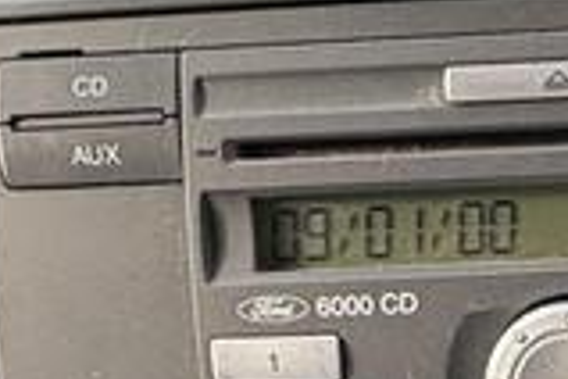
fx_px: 1294
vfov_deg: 16.3
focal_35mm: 82
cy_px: 372
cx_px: 697
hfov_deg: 22.6
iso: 200
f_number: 2.2
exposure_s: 1/99
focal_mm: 2.22
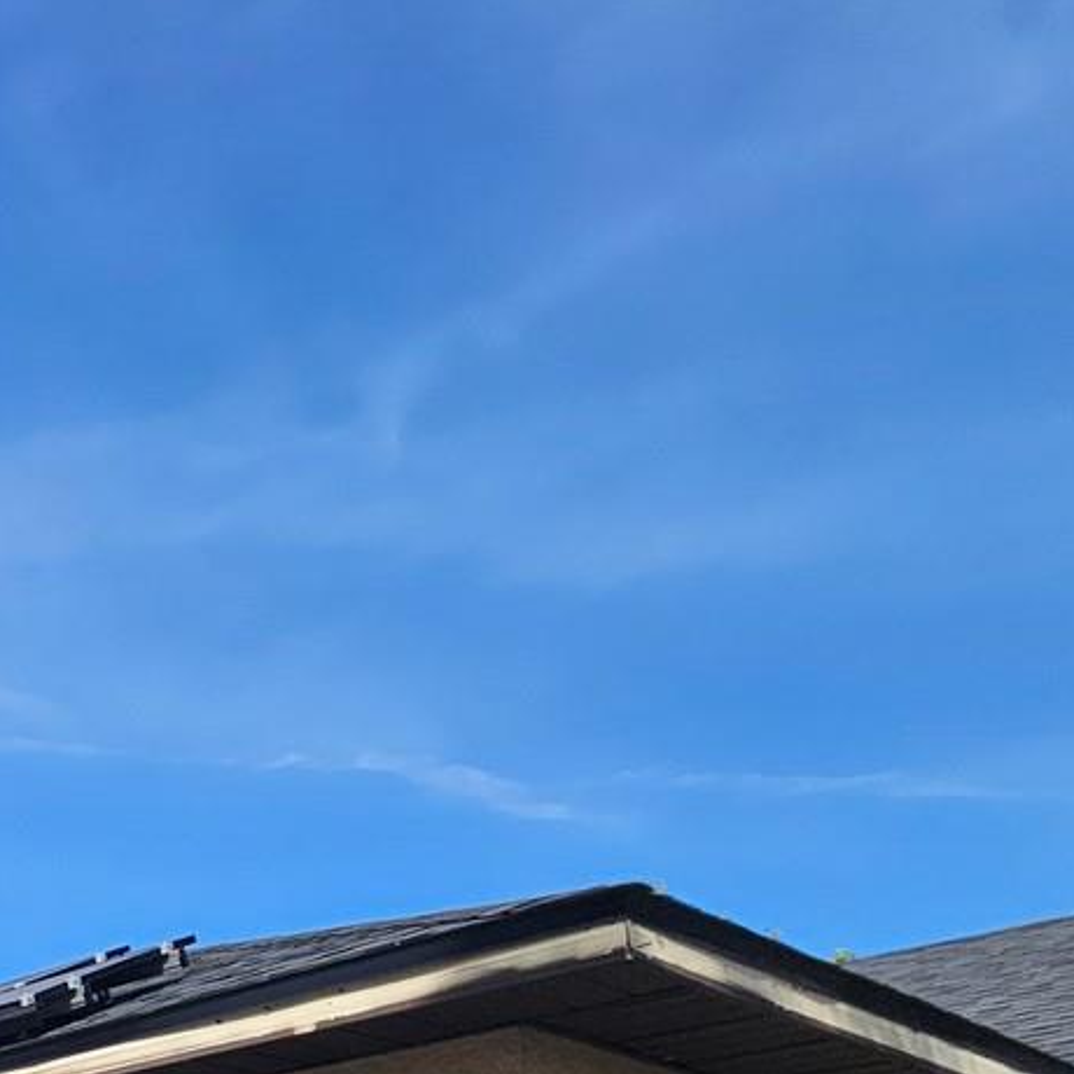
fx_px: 1404
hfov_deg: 26.8
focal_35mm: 40
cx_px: -602
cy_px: 1244
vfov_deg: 34.6
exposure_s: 1/3092
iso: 50
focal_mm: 2.2
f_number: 2.2
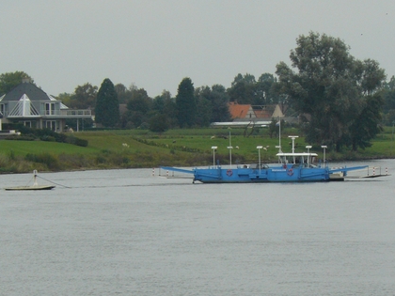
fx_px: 4907
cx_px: 238
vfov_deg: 3.5
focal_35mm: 430
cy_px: 200
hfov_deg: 4.6
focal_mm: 50.1
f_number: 7.1
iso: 200
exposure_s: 1/500
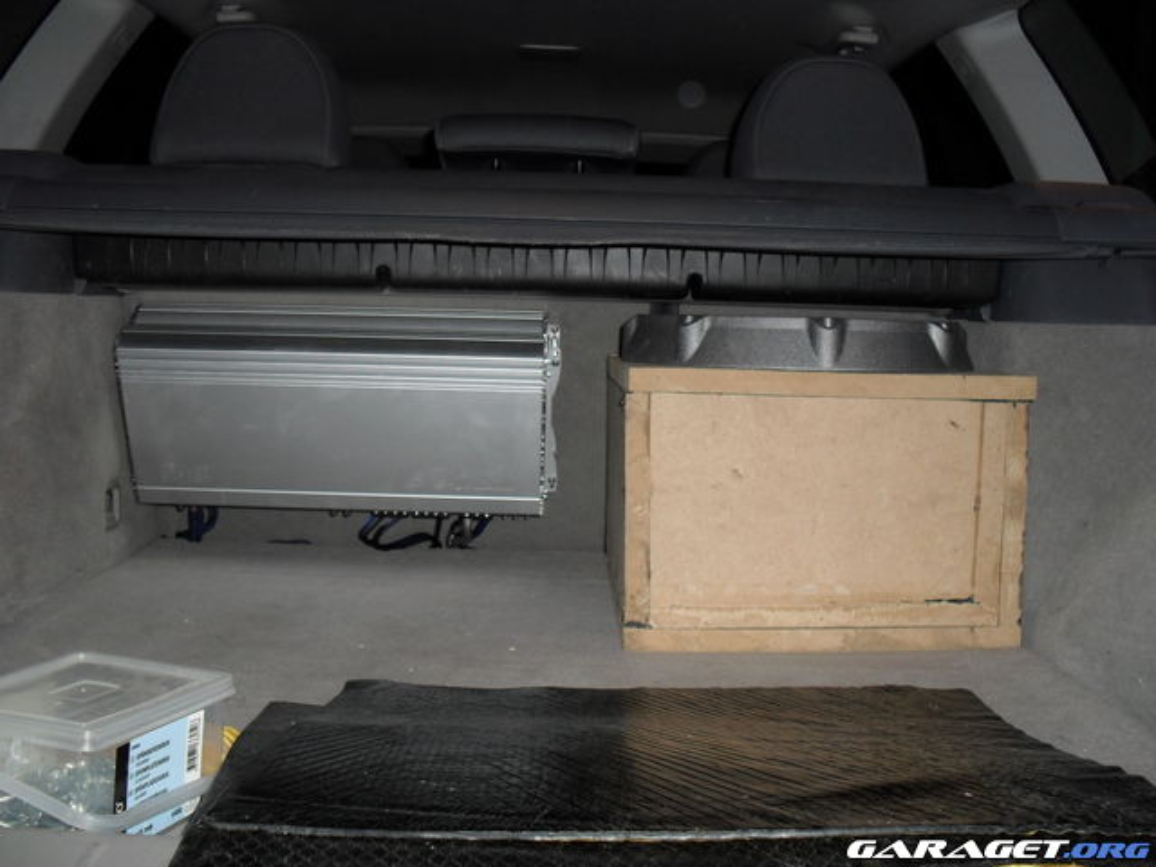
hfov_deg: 52.6
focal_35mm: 35
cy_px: 434
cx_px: 578
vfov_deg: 40.7
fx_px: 1169
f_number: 3.2
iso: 200
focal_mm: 6.3
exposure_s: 1/45
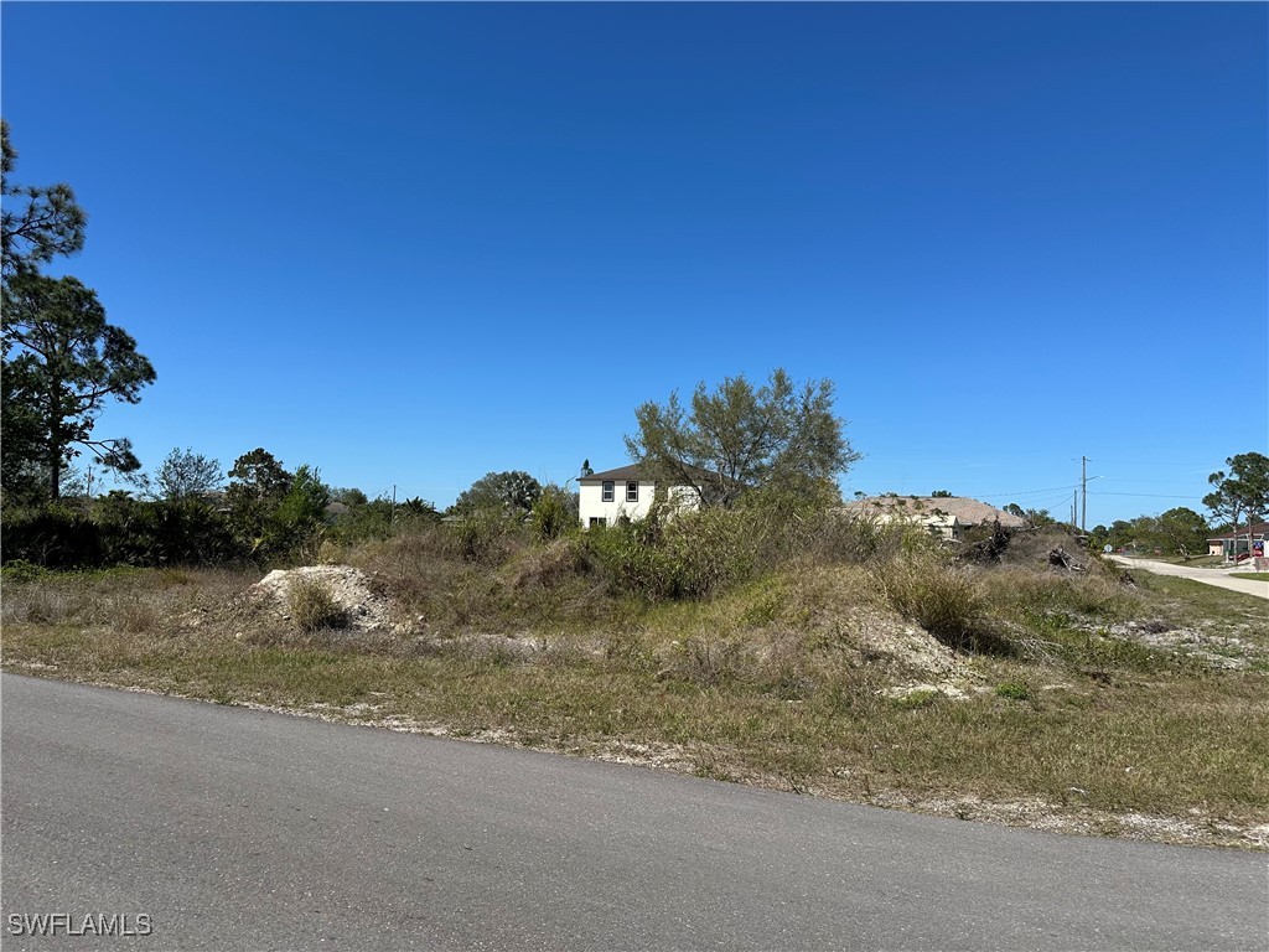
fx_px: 880
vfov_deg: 56.8
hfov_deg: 71.6
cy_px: 476
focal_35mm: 24
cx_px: 634
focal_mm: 6.86
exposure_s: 1/5848
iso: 80
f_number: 1.78
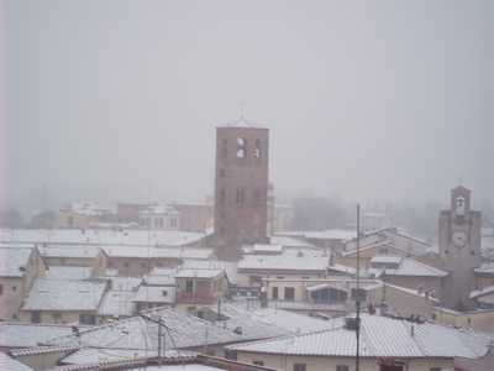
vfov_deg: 13.7
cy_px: 186
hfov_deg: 18.2
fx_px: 1541
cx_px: 247
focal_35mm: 108
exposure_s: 1/80
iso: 80
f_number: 5.6
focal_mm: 19.5
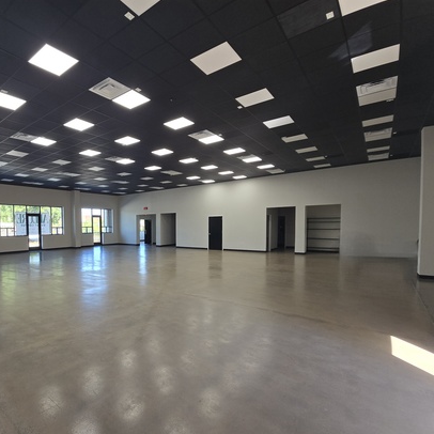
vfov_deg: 83.7
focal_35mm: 17
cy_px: 238
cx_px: 122
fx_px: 241
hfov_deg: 79.1
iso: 80
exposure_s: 1/120
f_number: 2.2
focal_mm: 2.2
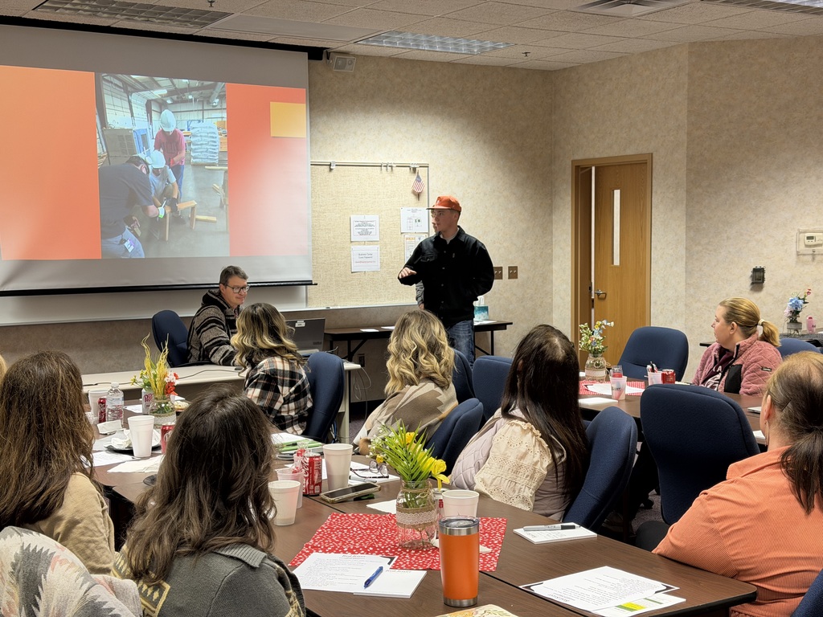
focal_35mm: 48
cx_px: 412
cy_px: 308
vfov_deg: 30.3
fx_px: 1141
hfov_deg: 39.7
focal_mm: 6.76
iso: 125
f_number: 1.78
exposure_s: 1/60
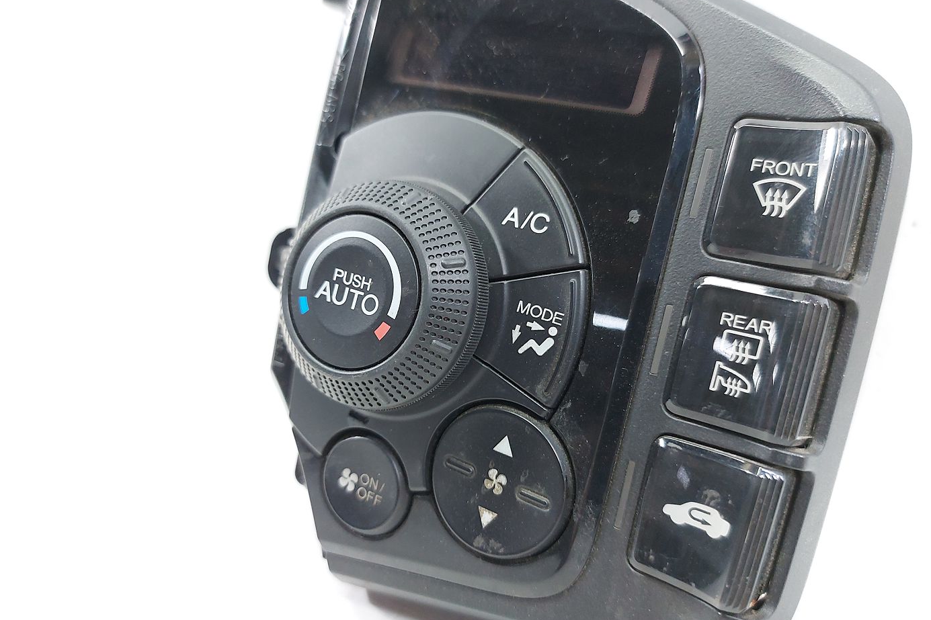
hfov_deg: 71.5
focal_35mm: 25
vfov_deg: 51.3
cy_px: 322
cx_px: 466
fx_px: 646
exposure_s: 1/50
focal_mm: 5.23
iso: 200
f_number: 1.8
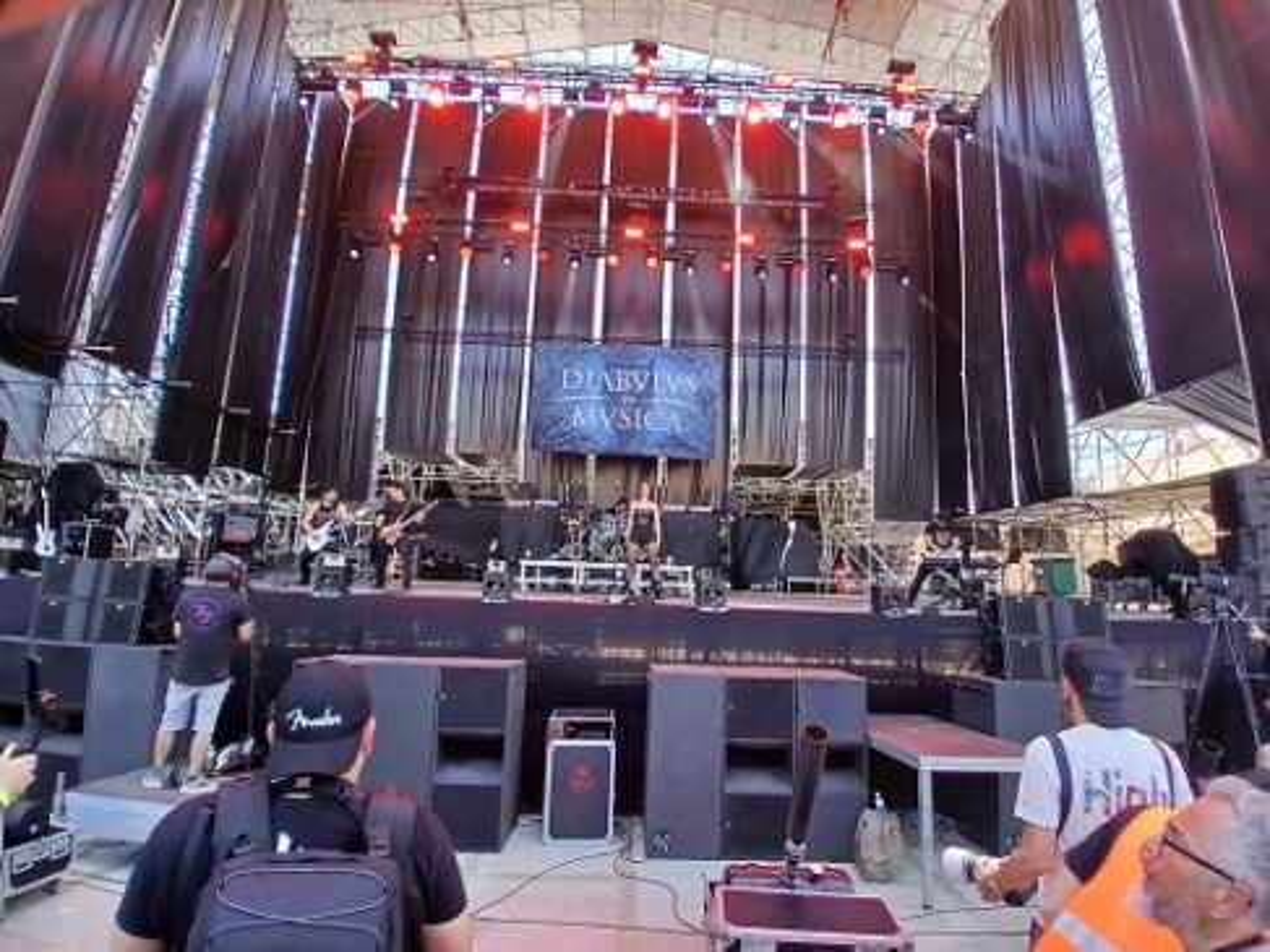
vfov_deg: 74.7
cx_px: 635
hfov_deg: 91.0
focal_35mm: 17
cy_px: 476
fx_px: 624
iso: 50
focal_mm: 1.4
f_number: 2.2
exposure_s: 1/113
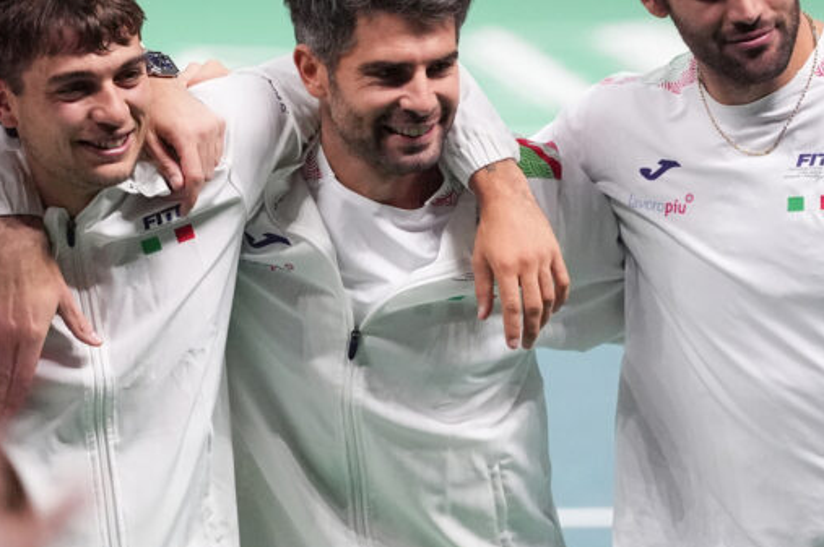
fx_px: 8621
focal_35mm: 377
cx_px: 247
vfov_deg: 3.6
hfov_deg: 5.5
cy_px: 203
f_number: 3.2
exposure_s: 1/3200
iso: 6400
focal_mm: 191
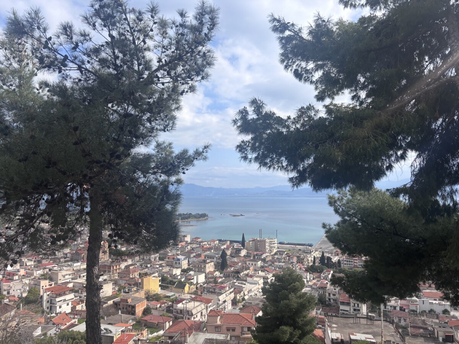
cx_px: 230
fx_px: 345
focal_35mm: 26
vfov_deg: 53.1
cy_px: 172
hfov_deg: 67.3
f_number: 1.6
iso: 50
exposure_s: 1/3021
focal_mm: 5.96
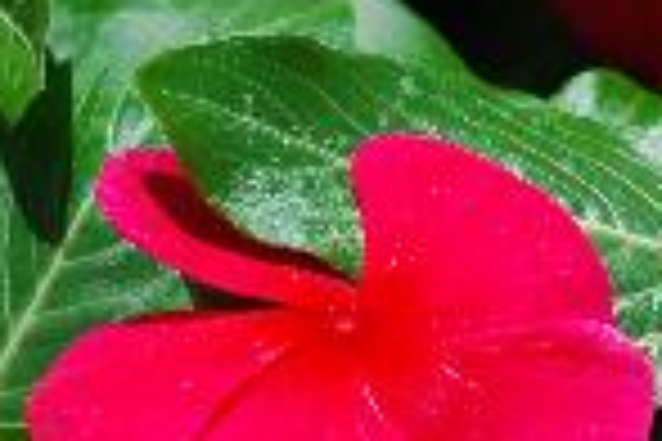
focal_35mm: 180
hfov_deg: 11.3
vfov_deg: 7.6
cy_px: 333
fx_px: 3310
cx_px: 644
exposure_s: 1/250
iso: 100
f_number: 8
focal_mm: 44
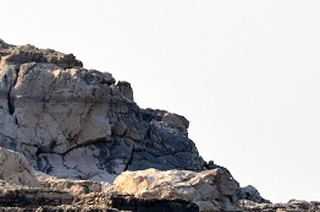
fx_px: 9598
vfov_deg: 1.3
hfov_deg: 1.9
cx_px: 252
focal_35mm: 1083
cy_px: 126
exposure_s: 1/2000
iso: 640
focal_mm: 210
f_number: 9
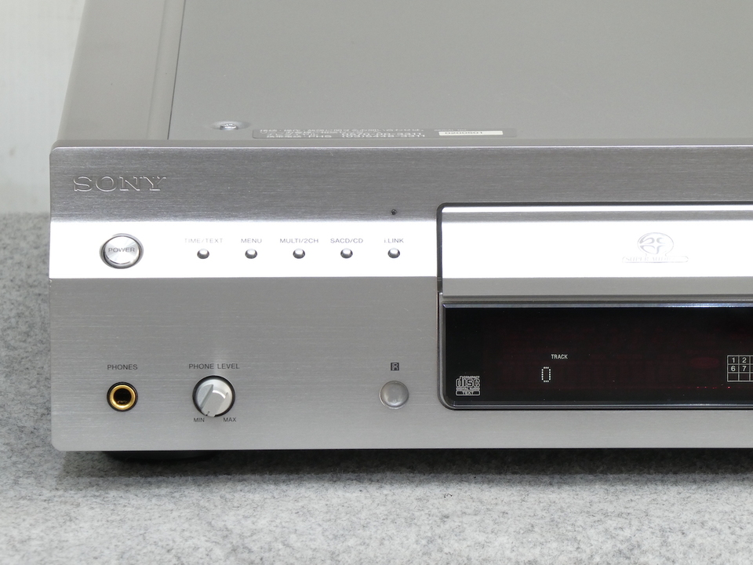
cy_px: 282
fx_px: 6526
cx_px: 376
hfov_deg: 6.6
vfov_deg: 5.0
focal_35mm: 300
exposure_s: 1/8
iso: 200
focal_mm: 53.8
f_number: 5.8
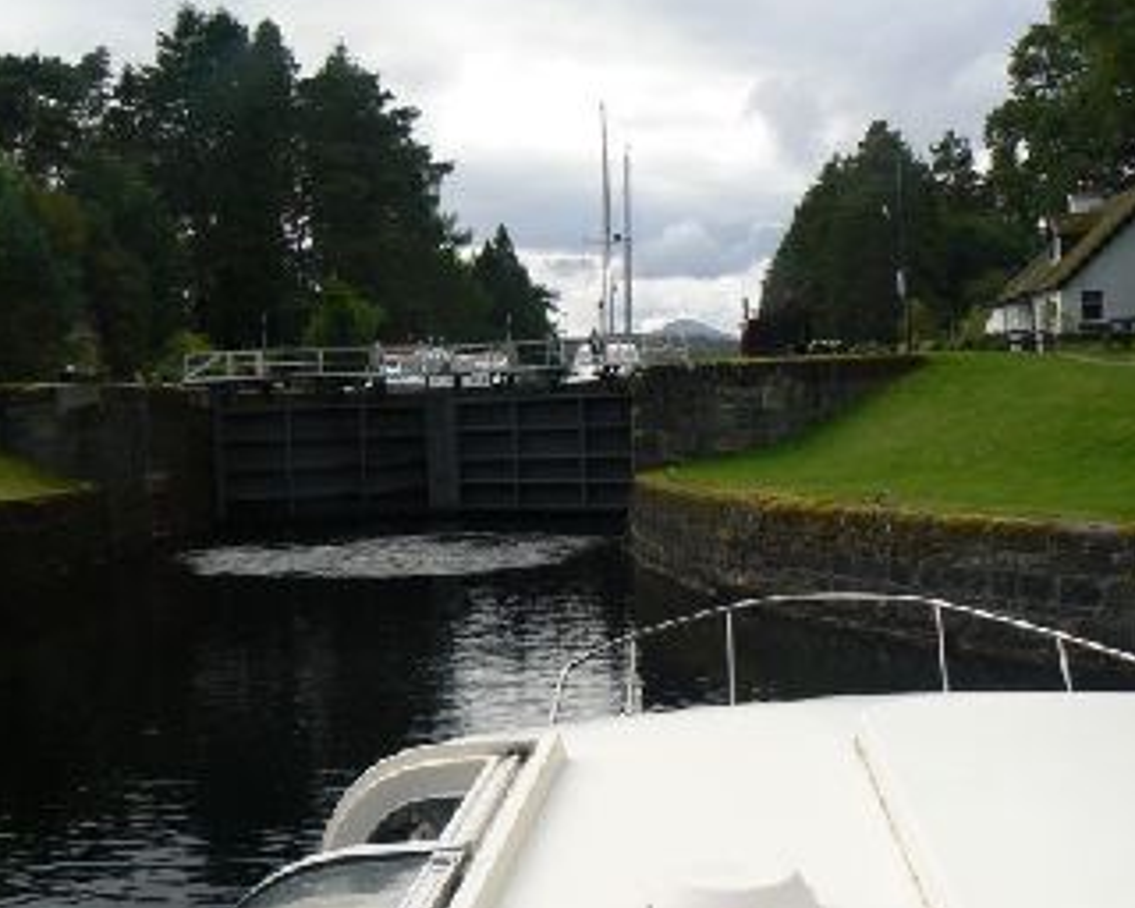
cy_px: 447
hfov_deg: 41.1
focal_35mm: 45
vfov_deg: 33.4
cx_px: 507
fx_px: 1512
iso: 80
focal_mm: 6.8
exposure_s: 1/500
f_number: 5.6
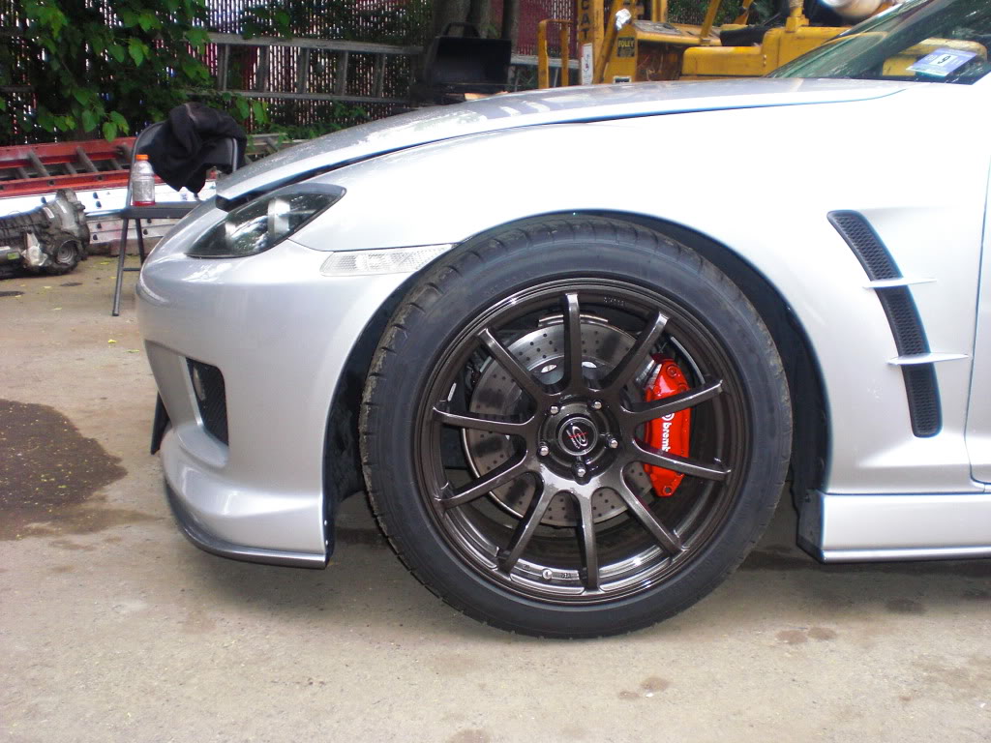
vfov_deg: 37.7
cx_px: 496
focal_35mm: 38
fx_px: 1088
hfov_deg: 49.0
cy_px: 372
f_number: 3.1
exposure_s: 1/200
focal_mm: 6.3
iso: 200
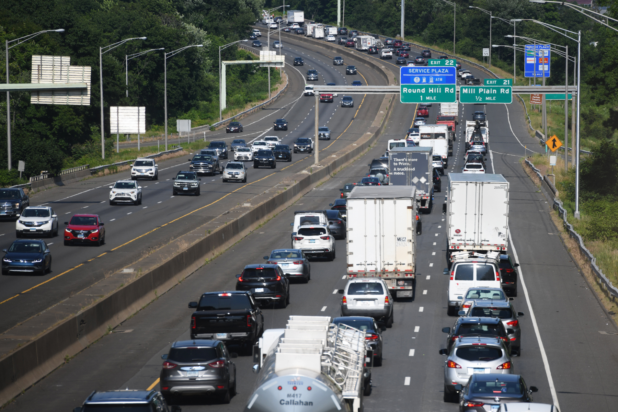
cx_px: 309
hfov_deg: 10.3
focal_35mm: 200
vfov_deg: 6.9
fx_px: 3433
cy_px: 206
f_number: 7.1
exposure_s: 1/1250
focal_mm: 200
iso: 200
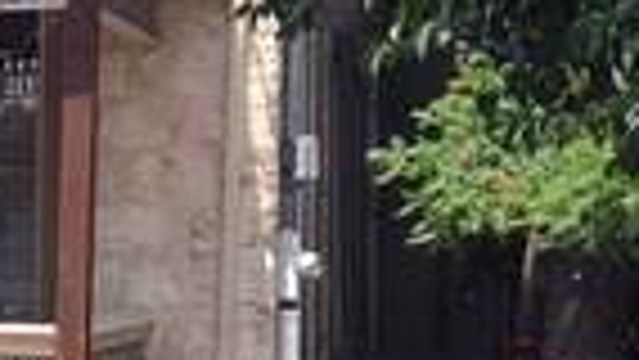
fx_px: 1915
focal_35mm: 113
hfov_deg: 16.3
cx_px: -464
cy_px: 243
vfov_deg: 10.7
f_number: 1.8
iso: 100
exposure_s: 1/1073
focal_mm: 5.56
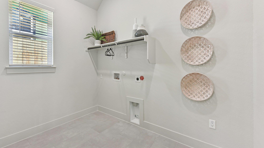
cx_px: 133
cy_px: 67
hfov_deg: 103.0
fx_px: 105
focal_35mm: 15
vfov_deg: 70.4
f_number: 8
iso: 220
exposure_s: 1/15
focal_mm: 14
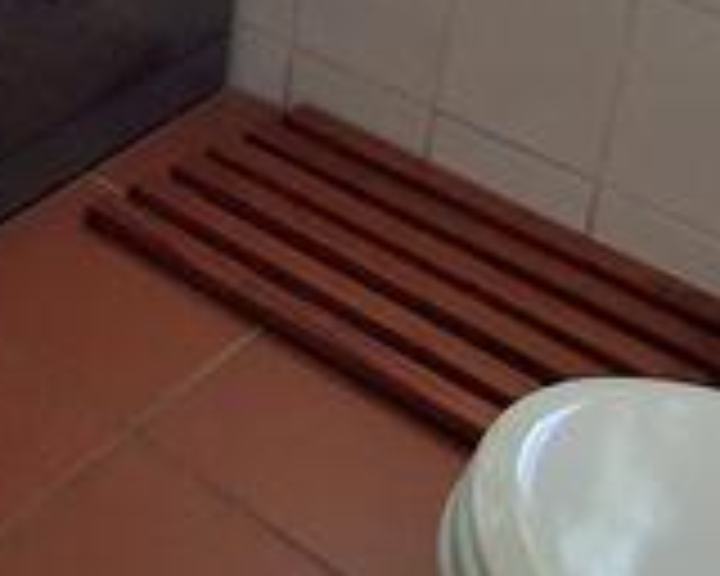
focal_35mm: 78
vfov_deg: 17.8
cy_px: -259
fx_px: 1662
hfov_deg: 22.5
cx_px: -140
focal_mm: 1.64
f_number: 2.2
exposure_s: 1/100
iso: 40
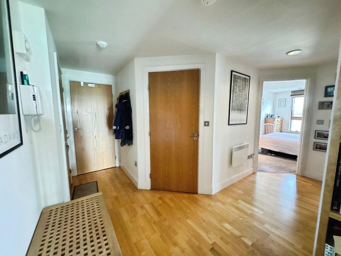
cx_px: 170
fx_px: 138
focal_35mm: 14
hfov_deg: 102.1
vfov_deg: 85.7
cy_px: 128
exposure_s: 1/50
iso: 1250
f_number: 2.2
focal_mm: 2.22
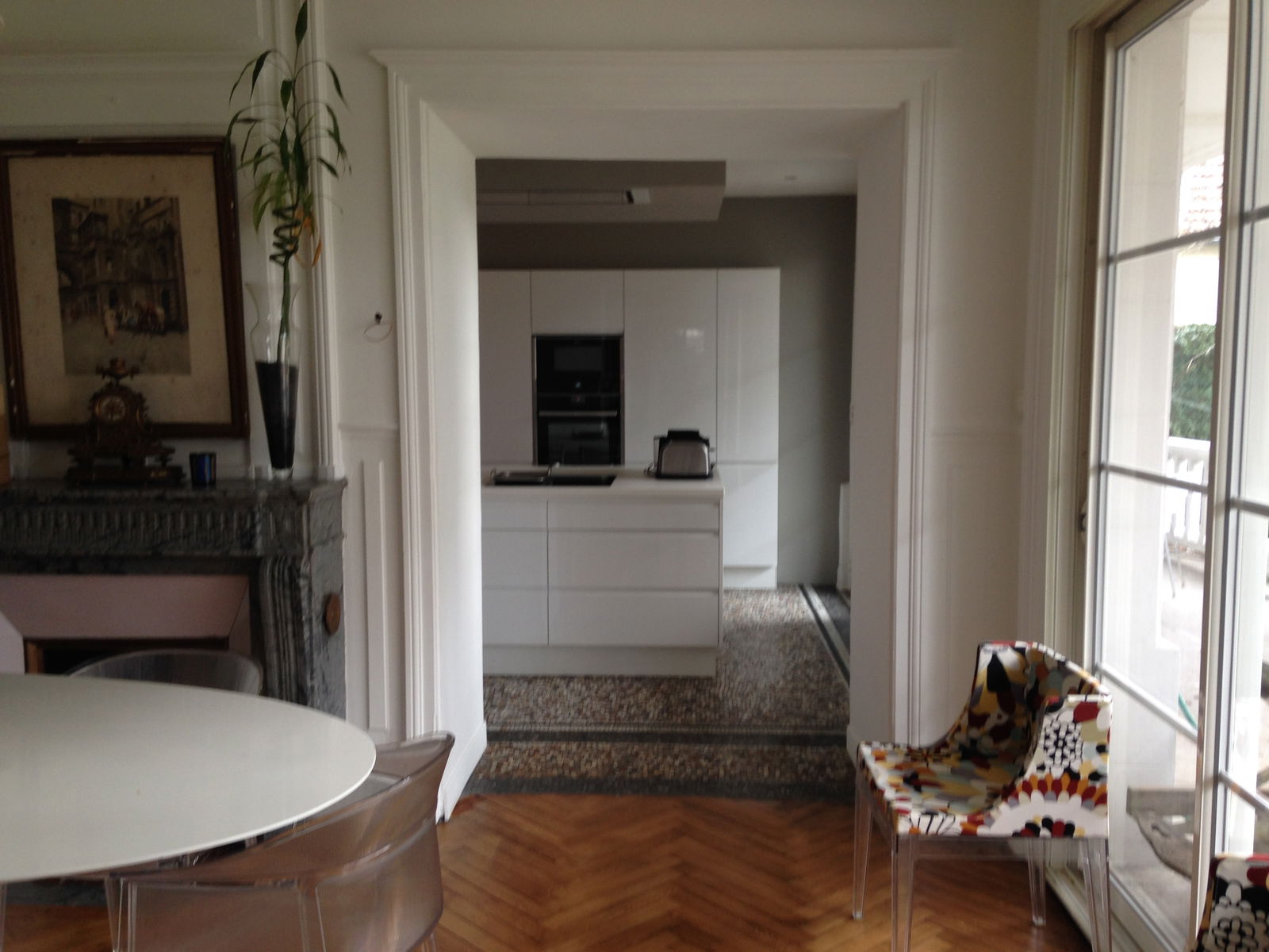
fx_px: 1210
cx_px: 634
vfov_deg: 42.9
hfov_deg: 55.4
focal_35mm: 33
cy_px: 476
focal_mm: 4.12
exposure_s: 1/24
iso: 50
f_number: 2.4
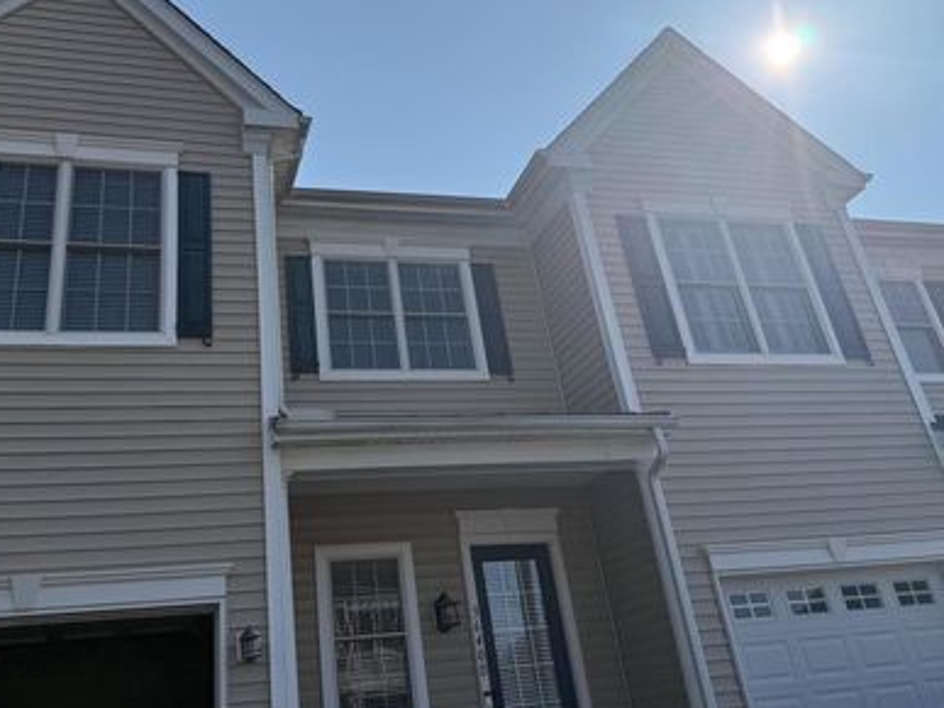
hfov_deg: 58.0
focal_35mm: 31
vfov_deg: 45.3
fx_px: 845
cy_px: 297
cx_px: 383
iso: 100
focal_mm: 6.76
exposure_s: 1/14286
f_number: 1.78
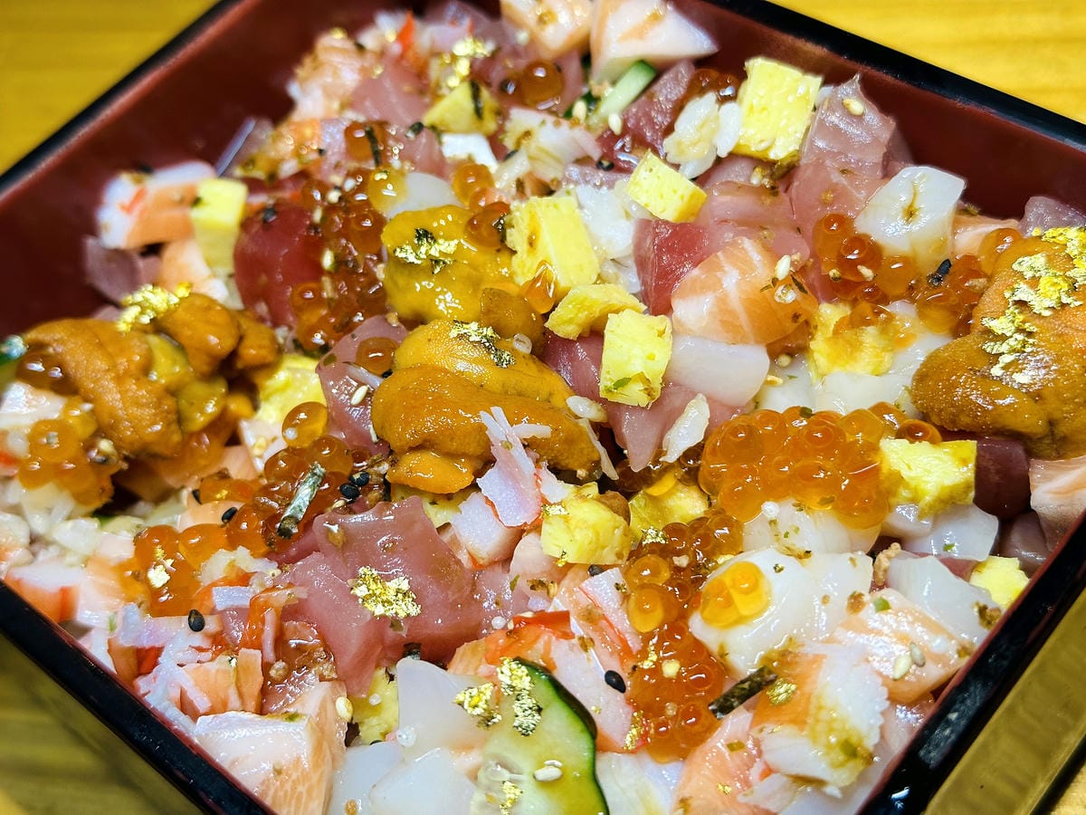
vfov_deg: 30.3
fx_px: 1506
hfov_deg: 39.7
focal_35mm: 48
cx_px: 543
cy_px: 408
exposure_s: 1/60
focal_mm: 6.86
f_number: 1.78
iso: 125
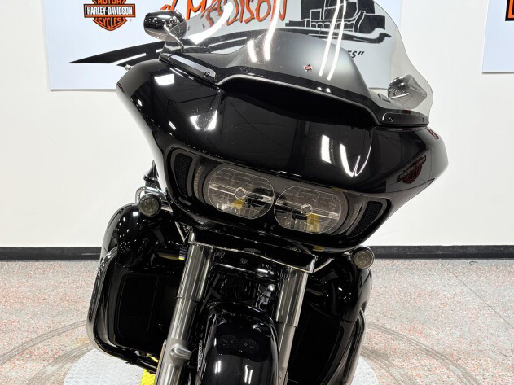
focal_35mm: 44
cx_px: 220
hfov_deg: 42.8
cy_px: 248
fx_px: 653
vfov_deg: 32.7
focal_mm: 5.96
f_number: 1.6
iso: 50
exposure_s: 1/120
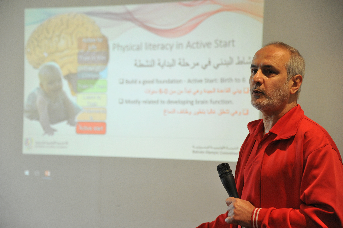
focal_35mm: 105
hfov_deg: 19.5
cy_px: 114
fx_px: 1000
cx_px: 172
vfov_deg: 13.0
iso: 3200
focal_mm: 105
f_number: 5.3
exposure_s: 1/200
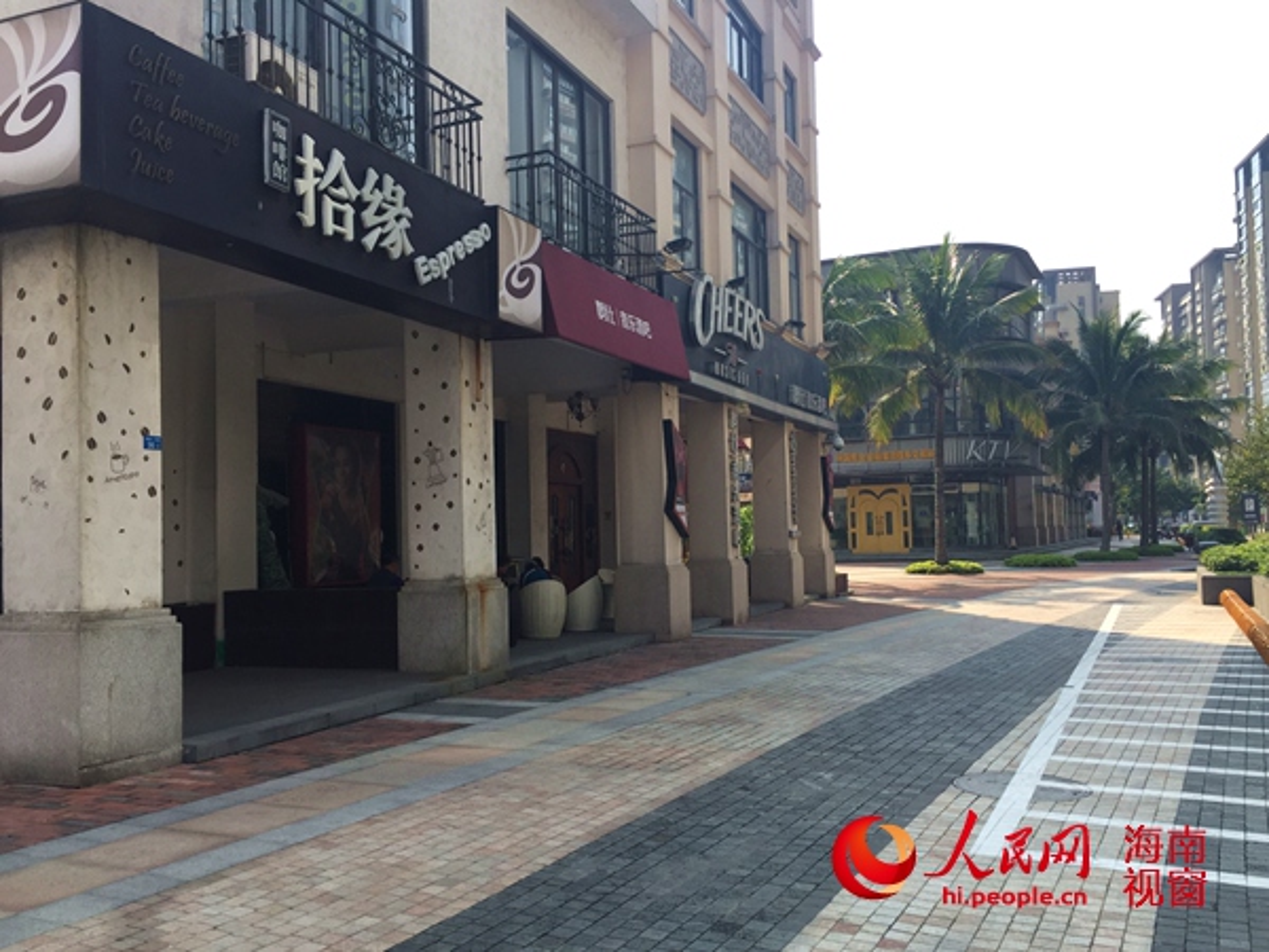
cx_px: 634
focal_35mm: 29
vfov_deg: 48.2
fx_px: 1063
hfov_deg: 61.7
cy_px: 476
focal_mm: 4.15
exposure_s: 1/942
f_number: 2.2
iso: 32
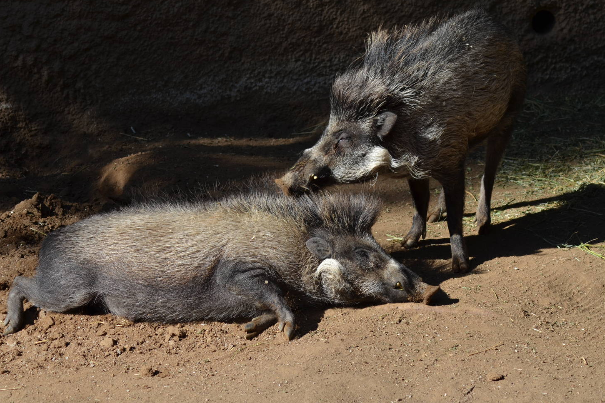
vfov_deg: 6.9
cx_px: 309
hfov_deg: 10.4
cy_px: 208
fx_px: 3327
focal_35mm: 198
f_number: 6.3
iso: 200
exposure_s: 1/640
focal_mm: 120
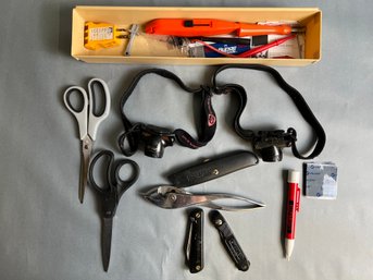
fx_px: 280
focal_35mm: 26
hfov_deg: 67.3
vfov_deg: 53.0
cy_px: 140
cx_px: 186
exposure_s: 1/120
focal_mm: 5.7
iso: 125
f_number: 1.5
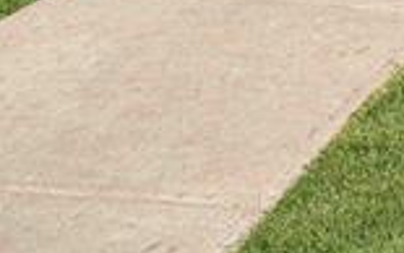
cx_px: 787
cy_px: -441
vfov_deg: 8.5
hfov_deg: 13.4
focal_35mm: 135
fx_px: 1487
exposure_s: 1/100
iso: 100
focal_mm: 20
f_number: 11
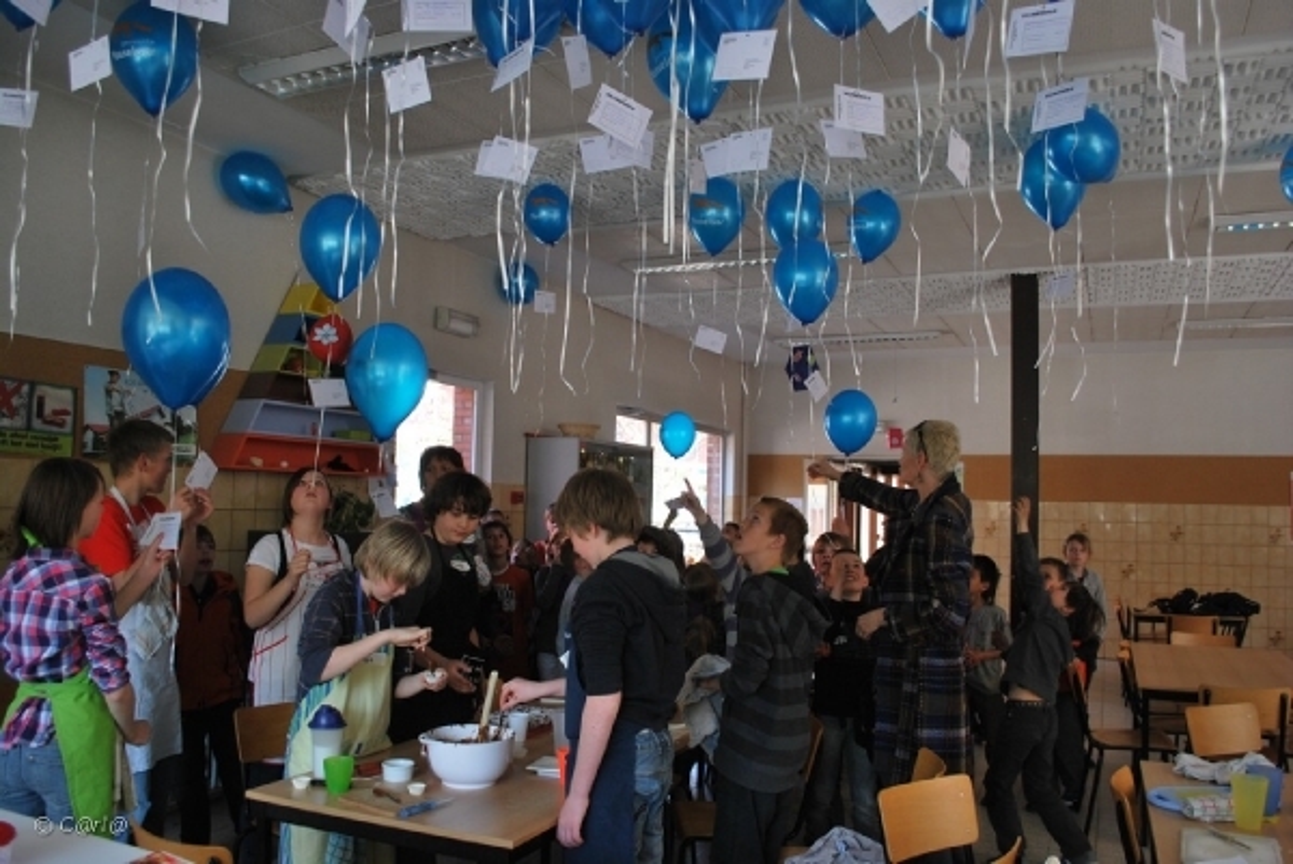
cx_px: 646
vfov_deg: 48.0
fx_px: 970
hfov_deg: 67.3
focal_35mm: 27
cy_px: 432
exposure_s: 1/80
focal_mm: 18
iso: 200
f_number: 4.5
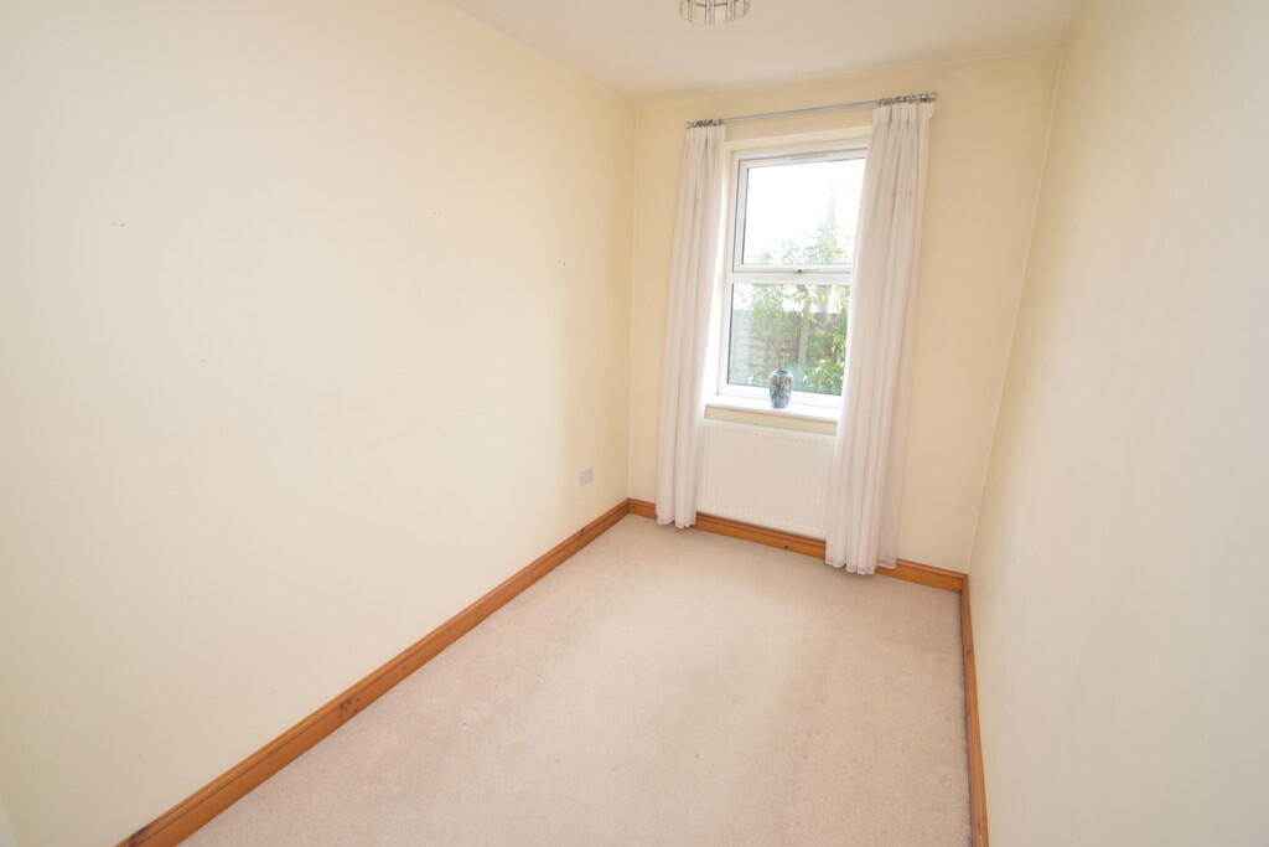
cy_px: 424
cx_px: 634
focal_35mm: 15
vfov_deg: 77.3
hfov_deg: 100.4
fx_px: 529
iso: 800
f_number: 6.3
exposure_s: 1/60
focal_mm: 10
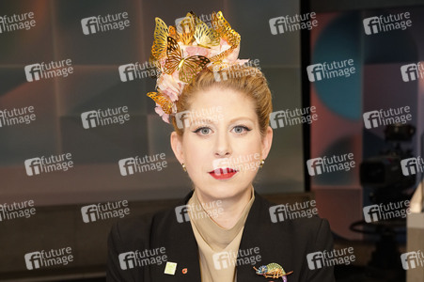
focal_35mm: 41
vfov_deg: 32.6
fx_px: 483
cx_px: 212
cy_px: 141
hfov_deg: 47.4
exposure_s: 1/125
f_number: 5.6
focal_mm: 41
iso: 2000
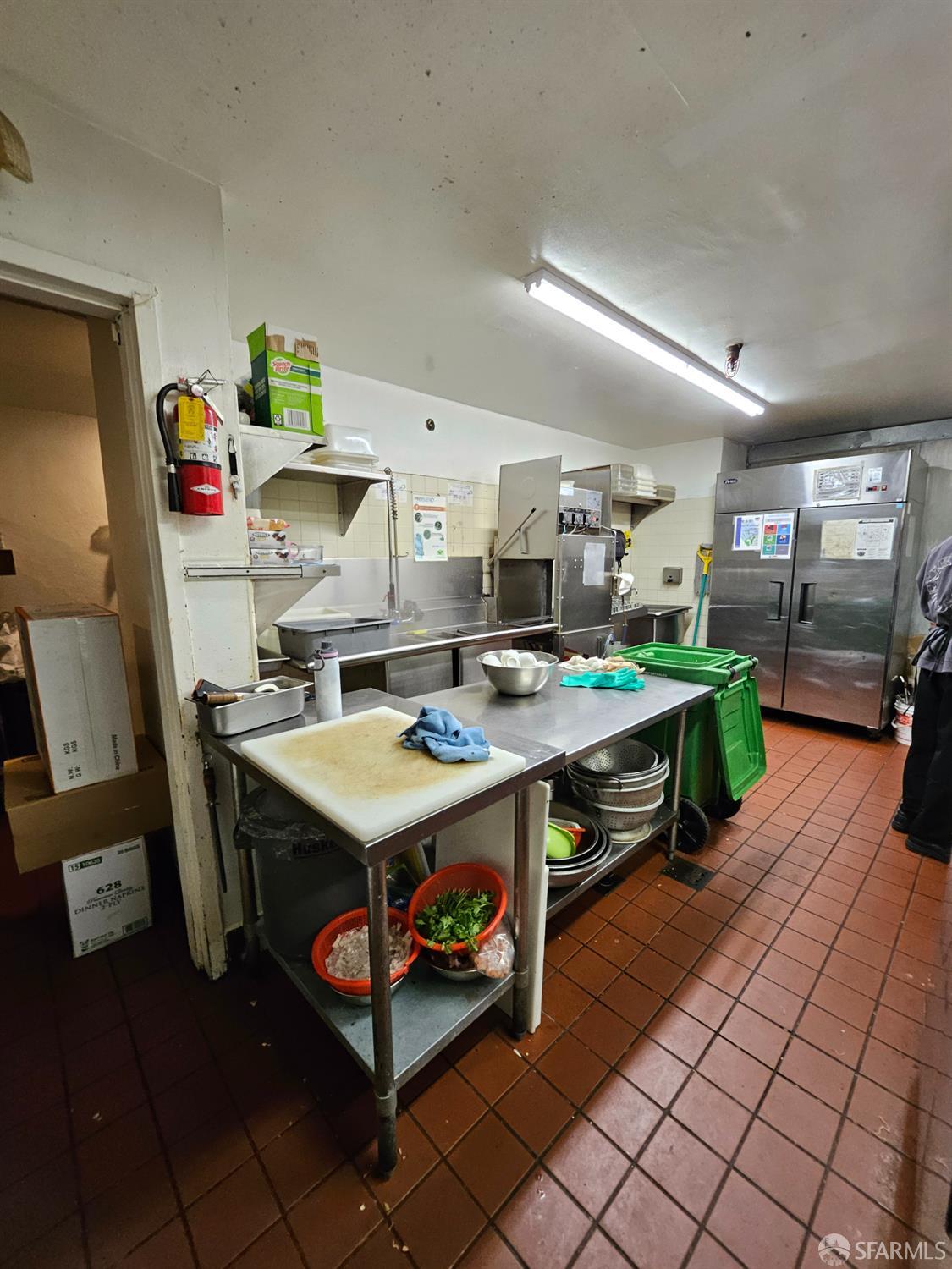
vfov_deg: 106.2
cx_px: 476
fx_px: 477
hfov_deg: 89.9
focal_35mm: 13
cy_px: 634
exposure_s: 1/60
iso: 200
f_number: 2.2
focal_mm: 1.7
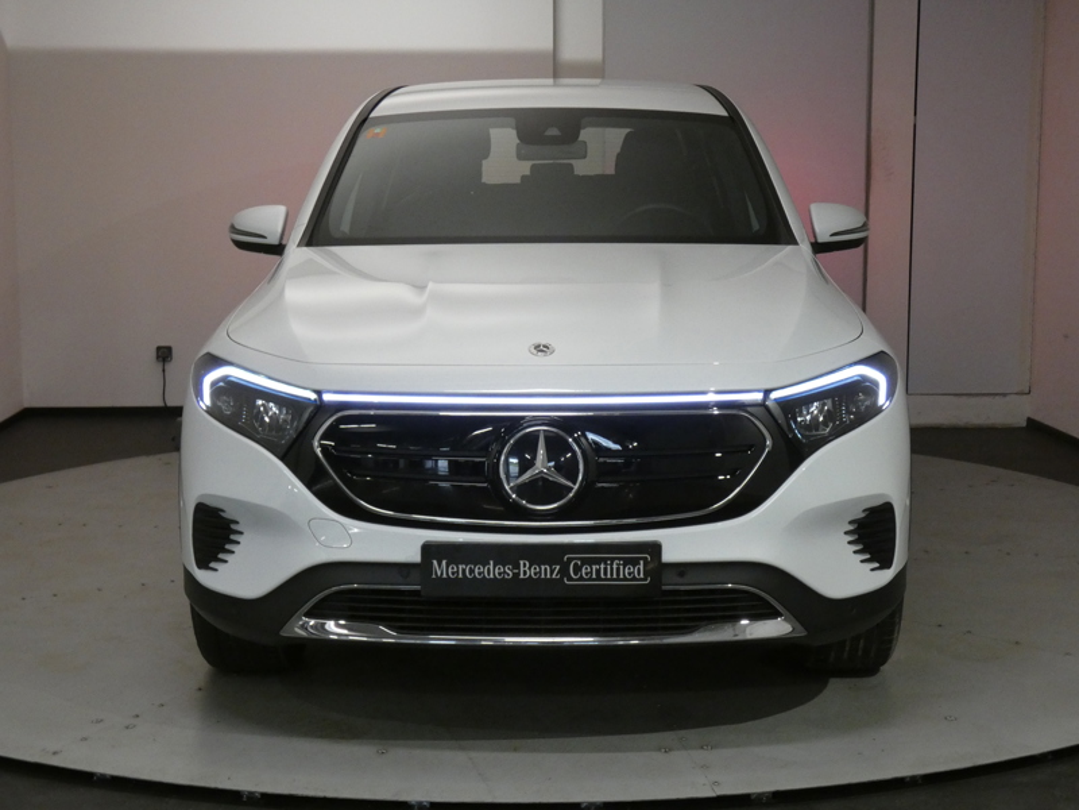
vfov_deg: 27.5
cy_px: 405
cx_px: 540
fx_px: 1652
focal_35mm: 53
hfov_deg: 36.2
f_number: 3.9
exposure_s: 1/80
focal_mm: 9.5
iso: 500
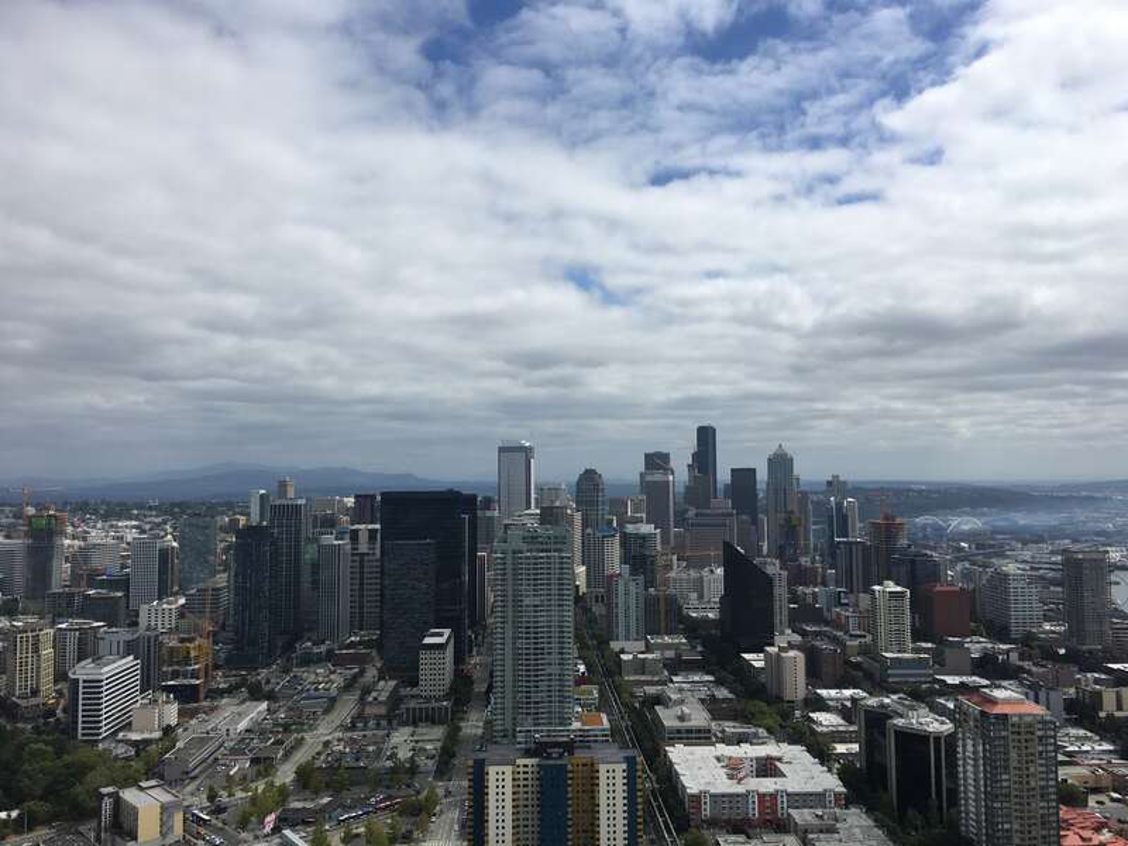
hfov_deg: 61.7
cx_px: 564
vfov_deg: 48.2
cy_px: 423
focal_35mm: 29
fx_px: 945
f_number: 2.2
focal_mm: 4.15
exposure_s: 1/3077
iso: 25
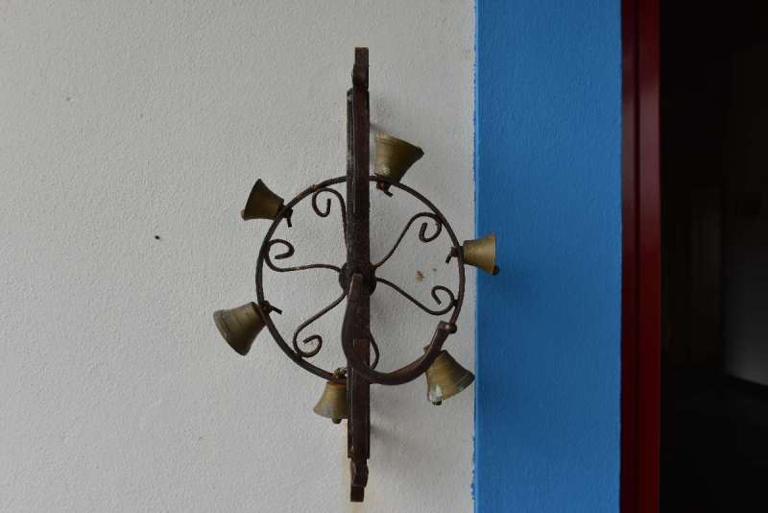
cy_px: 256
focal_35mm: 31
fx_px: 662
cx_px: 384
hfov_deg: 60.3
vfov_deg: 42.4
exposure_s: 1/125
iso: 125
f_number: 8
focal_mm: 31
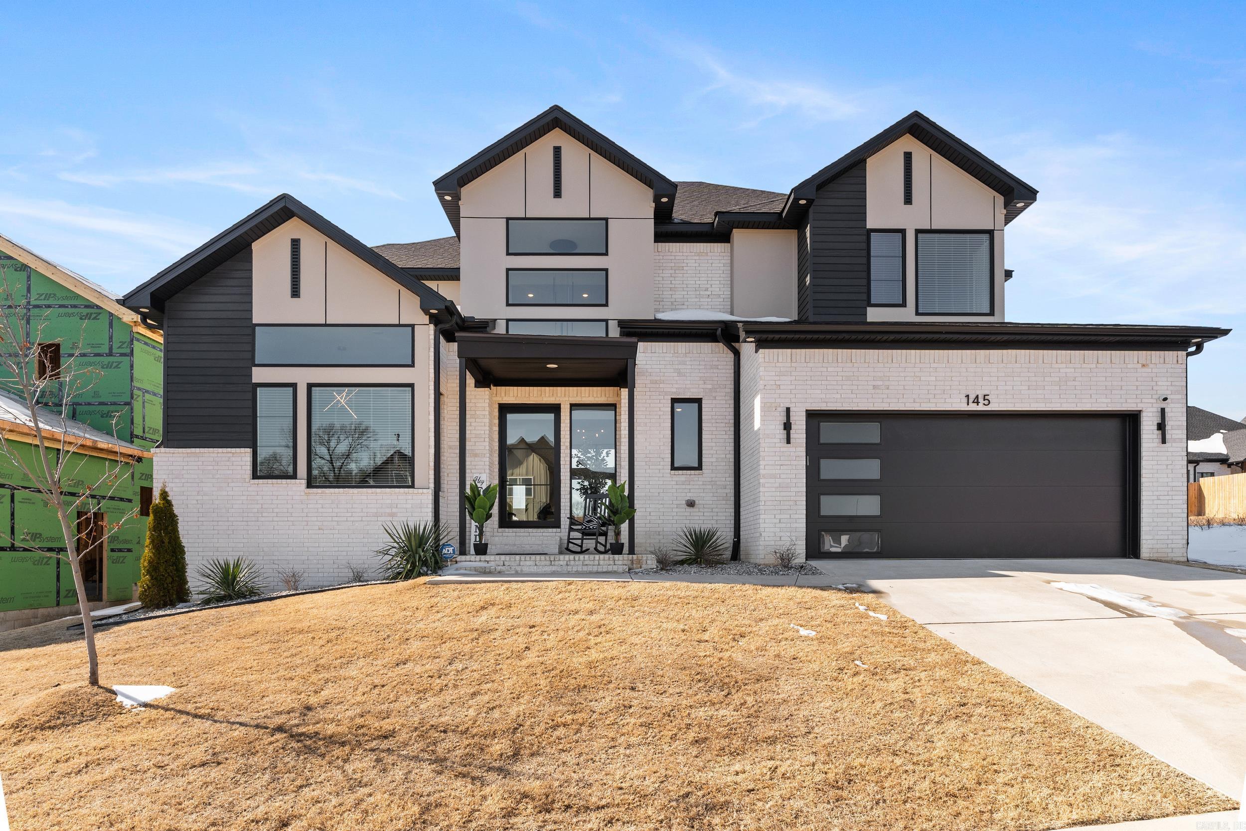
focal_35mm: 20
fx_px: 685
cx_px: 623
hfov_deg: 84.5
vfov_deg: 62.4
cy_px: 416
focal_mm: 13.2
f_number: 9
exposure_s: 1/100
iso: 200
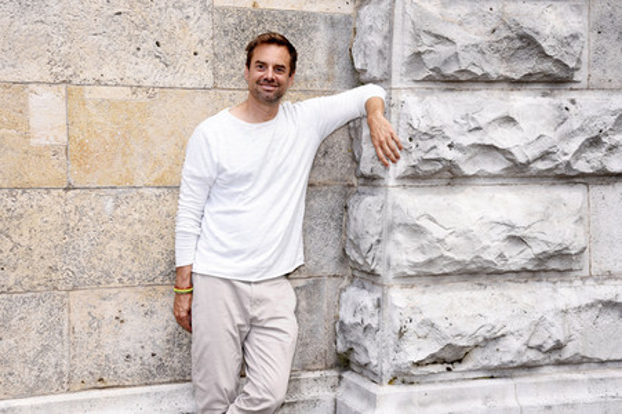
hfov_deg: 34.5
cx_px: 311
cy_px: 207
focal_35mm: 58
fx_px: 1001
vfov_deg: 23.3
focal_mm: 58
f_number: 11
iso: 640
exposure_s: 1/160
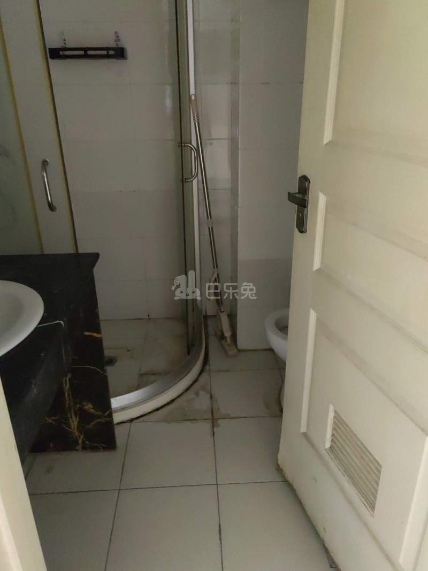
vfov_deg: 65.3
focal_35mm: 27
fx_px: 445
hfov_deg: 51.3
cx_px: 214
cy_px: 286
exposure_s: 1/50
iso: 2000
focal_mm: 5.52
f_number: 1.9
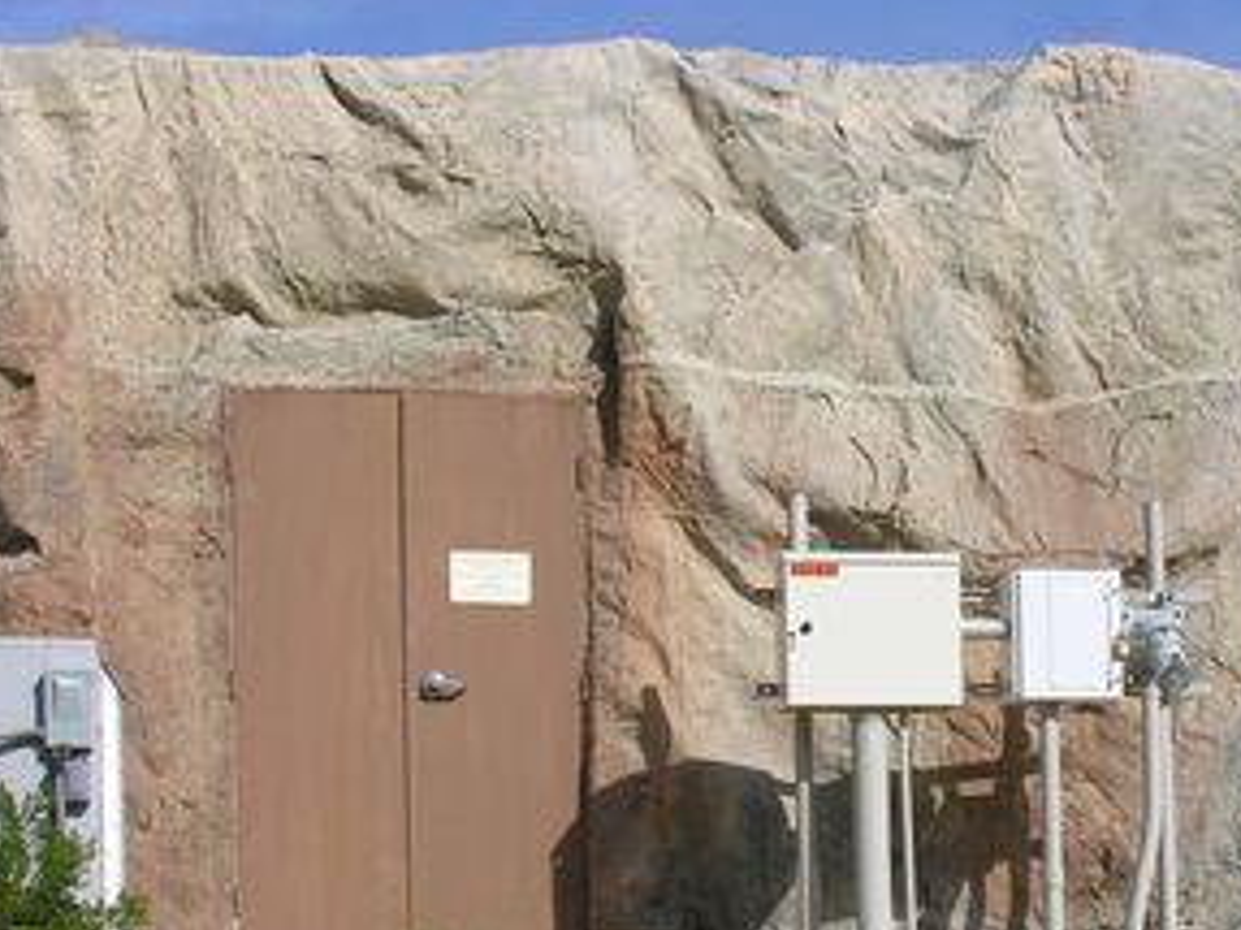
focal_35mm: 65
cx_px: 789
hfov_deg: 29.7
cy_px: 567
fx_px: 2329
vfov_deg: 22.5
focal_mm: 8.9
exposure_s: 1/297
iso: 50
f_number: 6.3
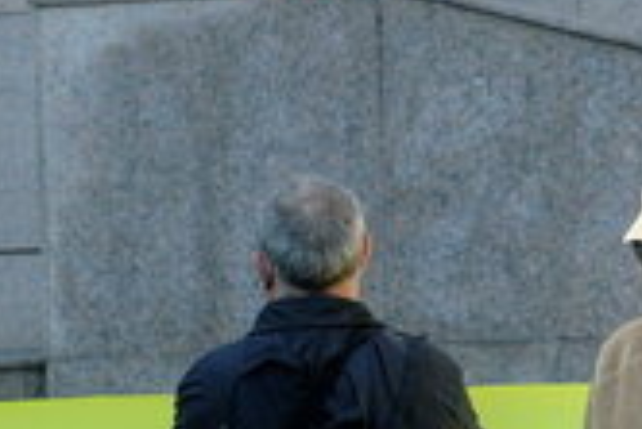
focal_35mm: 375
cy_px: 846
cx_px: -483
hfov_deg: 5.4
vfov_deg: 3.6
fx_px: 6693
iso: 200
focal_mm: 86
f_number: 4
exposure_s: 1/125
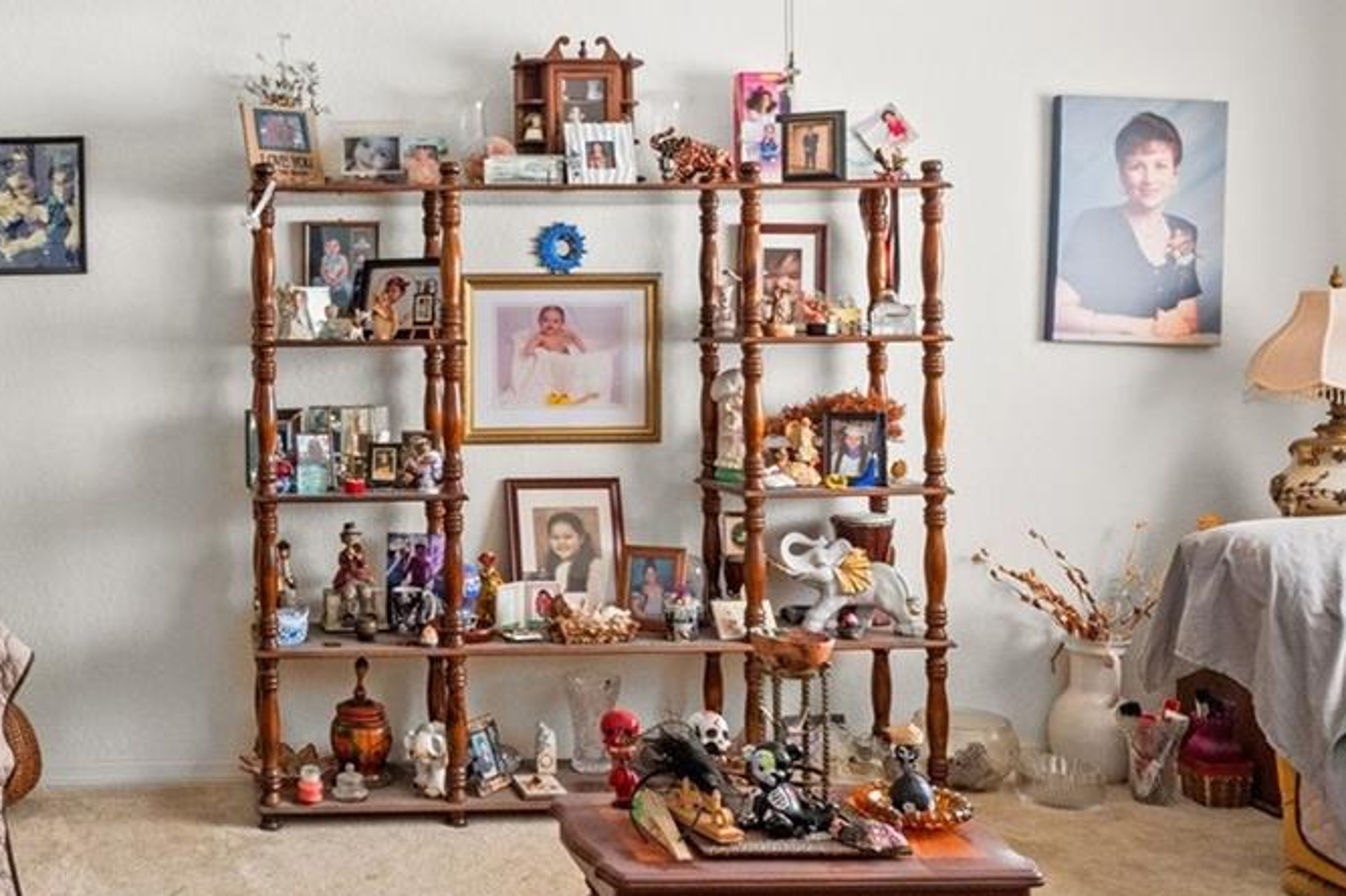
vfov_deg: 35.0
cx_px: 260
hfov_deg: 48.0
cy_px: 349
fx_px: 1413
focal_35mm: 38
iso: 400
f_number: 8
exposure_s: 1/2
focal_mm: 10.5
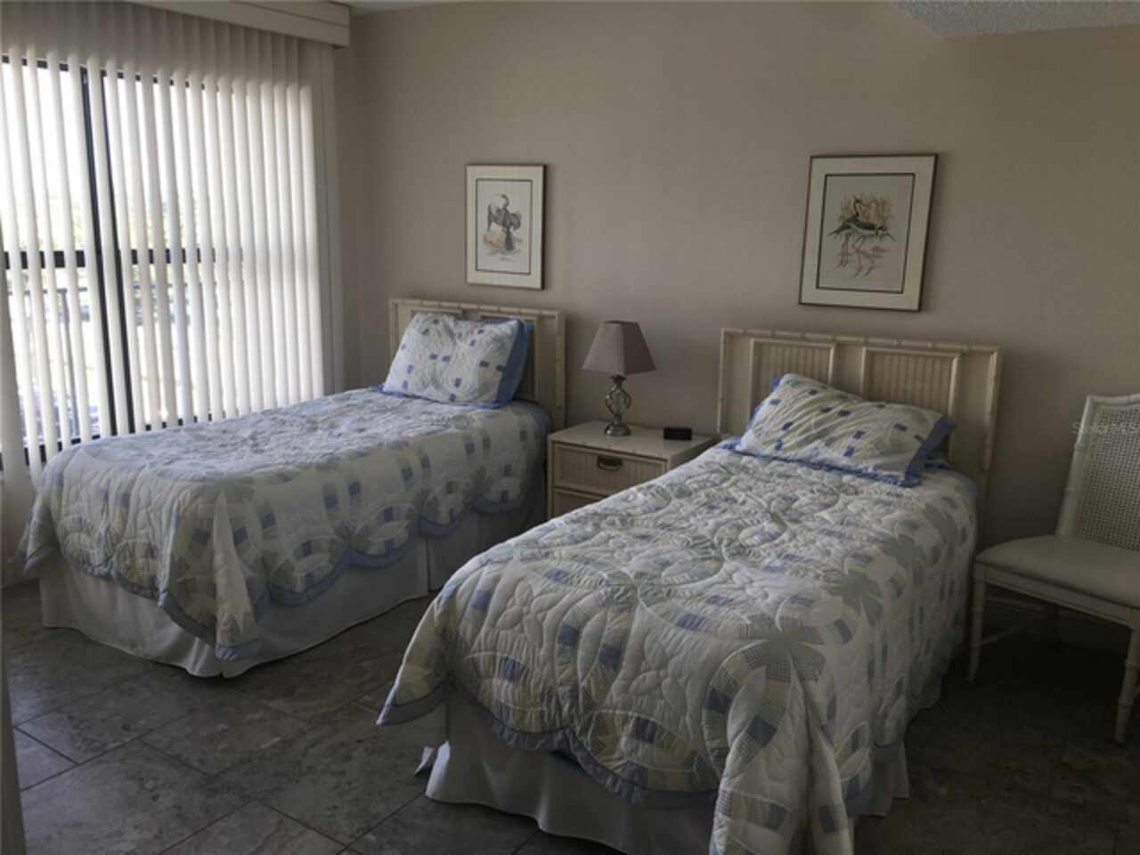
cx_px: 570
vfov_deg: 48.2
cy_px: 428
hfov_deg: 61.7
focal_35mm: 29
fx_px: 955
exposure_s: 1/60
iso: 25
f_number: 2.2
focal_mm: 4.15
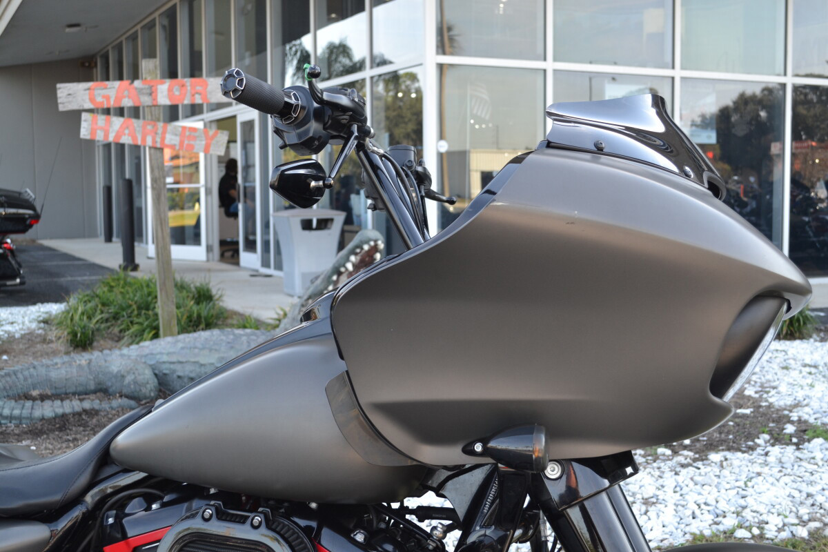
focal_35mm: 45
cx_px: 414
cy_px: 276
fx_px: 1035
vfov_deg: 29.9
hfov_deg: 43.6
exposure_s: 1/125
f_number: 5.6
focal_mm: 30
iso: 280
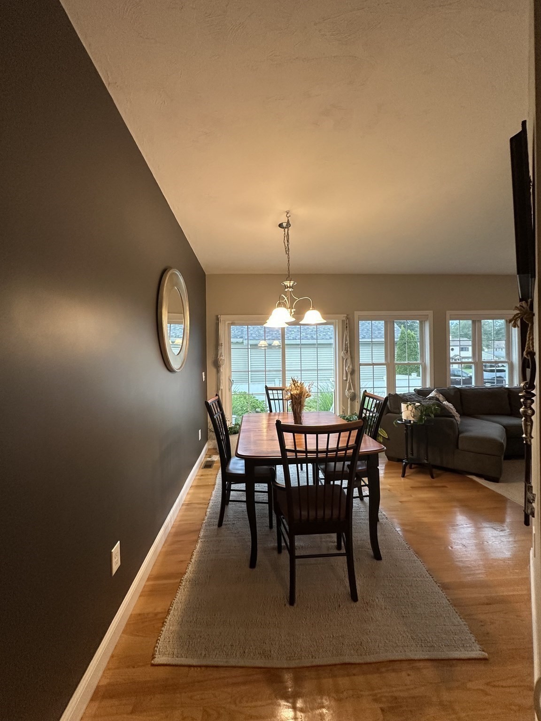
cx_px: 270
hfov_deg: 85.7
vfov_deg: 102.1
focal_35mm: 14
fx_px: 292
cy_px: 360
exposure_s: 1/60
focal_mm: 2.22
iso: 250
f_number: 2.2
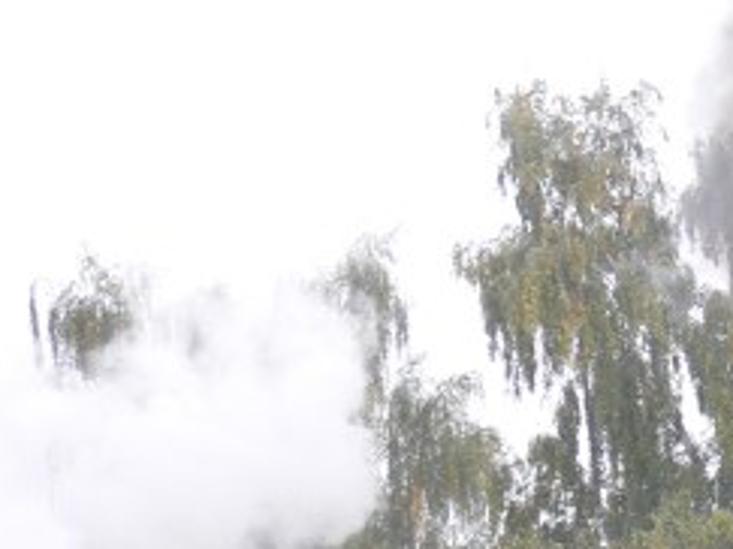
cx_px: 1035
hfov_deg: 10.9
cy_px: 774
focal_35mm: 176
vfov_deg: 8.3
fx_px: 3725
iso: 100
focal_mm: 10.1
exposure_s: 1/80
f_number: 3.8
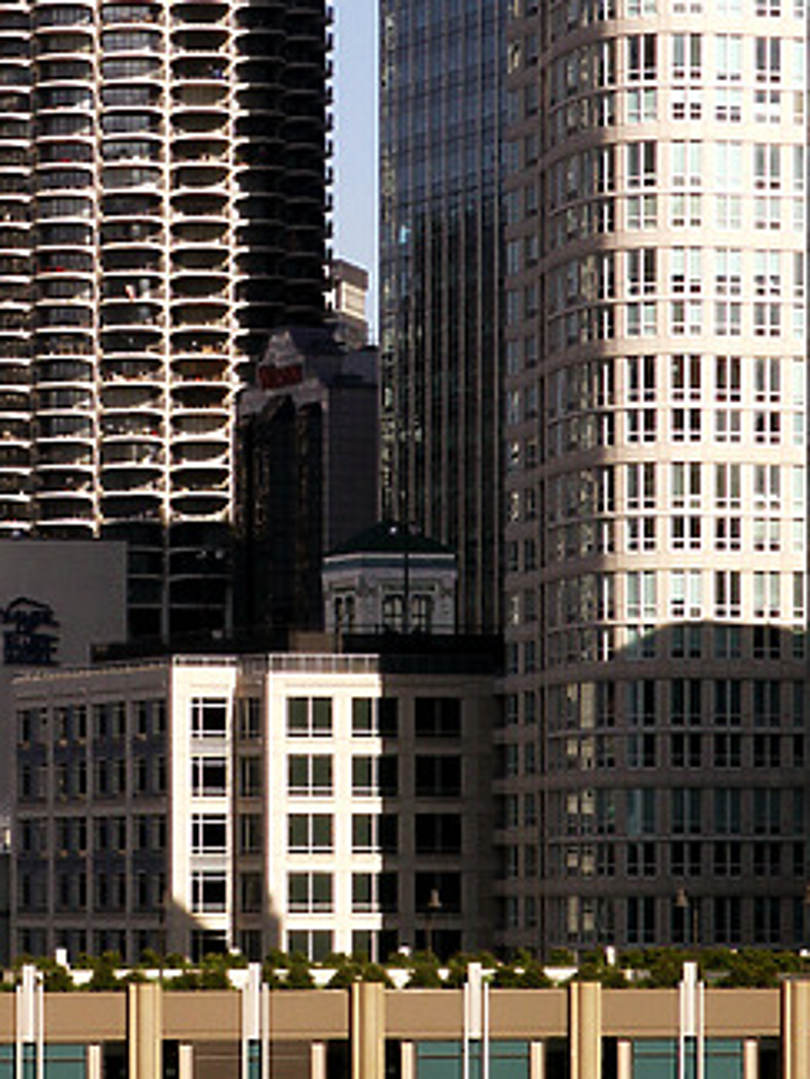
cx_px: 139
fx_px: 6797
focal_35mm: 218
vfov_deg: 9.1
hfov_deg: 6.8
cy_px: 236
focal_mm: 24.12
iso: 64
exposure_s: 1/180
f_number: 8
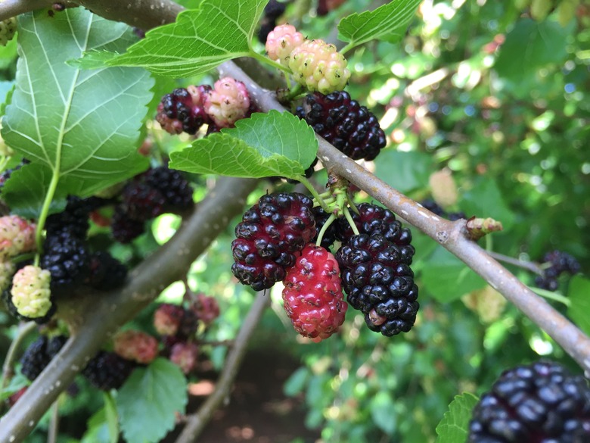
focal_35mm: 29
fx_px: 494
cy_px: 222
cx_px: 295
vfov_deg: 48.2
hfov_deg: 61.7
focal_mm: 4.15
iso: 50
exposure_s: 1/120
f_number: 2.2
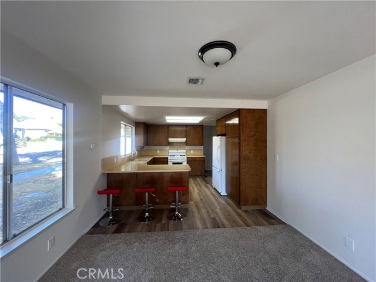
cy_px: 141
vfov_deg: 89.9
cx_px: 188
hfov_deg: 106.2
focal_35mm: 13
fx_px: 141
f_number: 1.8
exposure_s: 1/120
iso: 125
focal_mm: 1.57
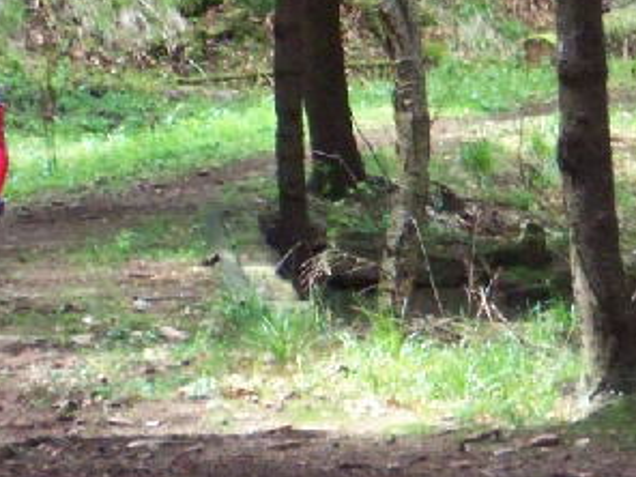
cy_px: 13
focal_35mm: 254
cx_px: 292
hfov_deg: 7.8
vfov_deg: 5.8
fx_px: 4667
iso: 400
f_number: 4.3
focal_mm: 15.4
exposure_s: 1/250
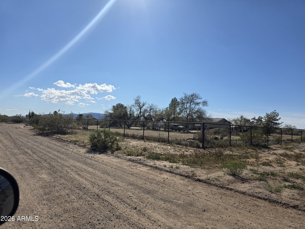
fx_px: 203
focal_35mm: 23
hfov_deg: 73.9
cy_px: 114
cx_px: 152
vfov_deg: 58.9
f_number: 1.7
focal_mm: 6.3
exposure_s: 1/7944
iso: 64
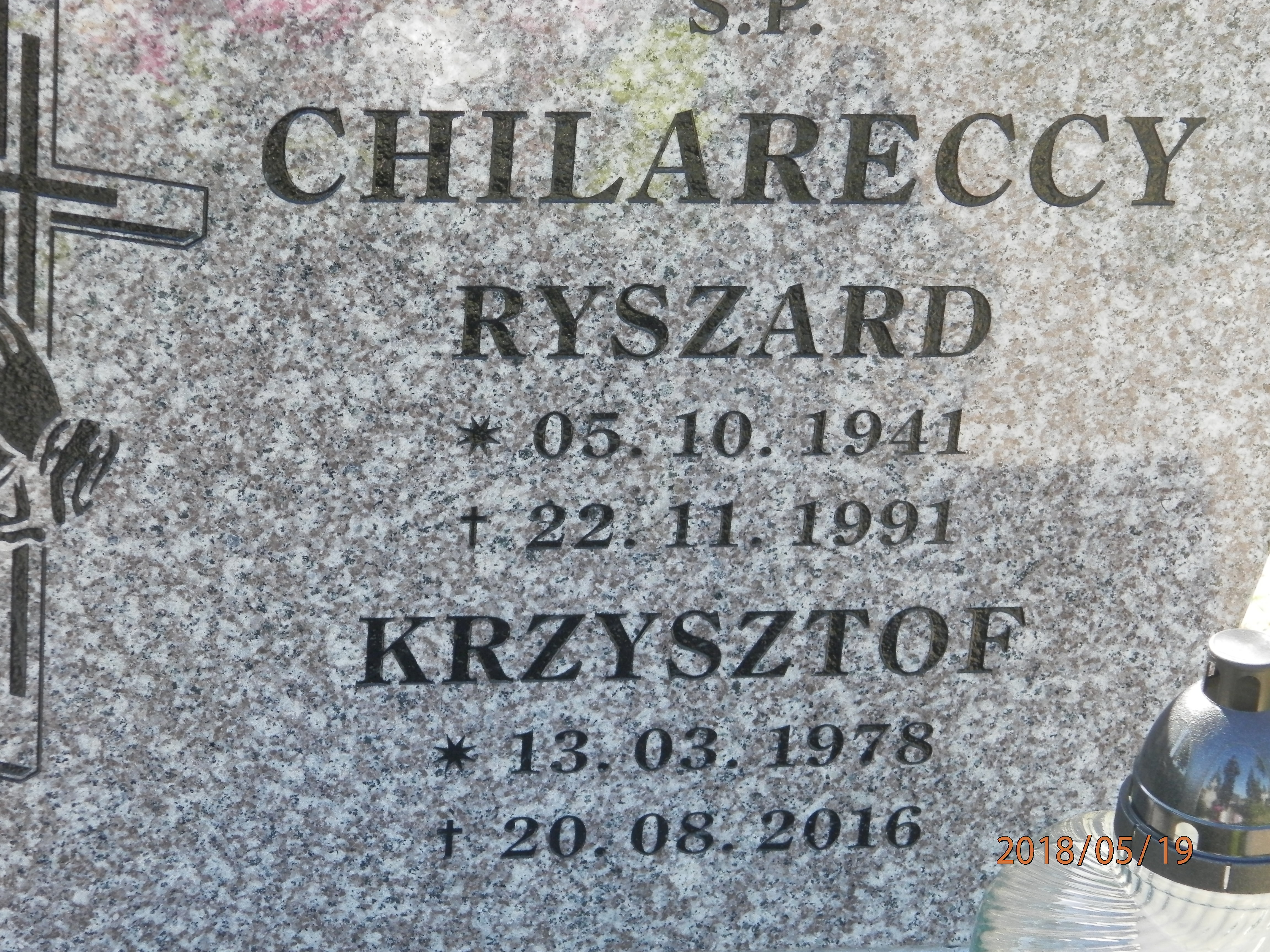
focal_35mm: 106
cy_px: 476
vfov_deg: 14.0
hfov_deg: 18.5
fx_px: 3889
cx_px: 635
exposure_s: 1/125
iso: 200
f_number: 4.5
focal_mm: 19
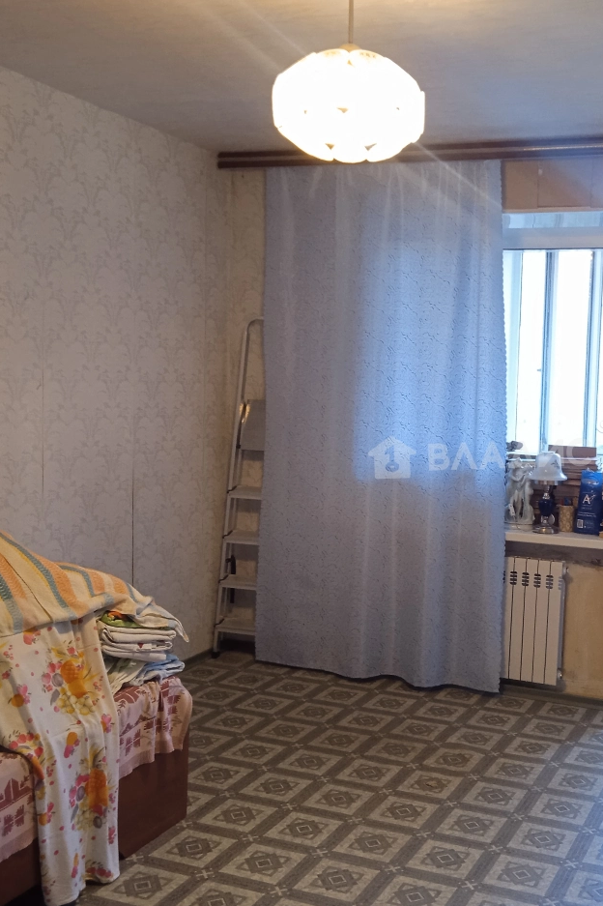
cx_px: 480
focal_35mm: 39
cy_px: 453
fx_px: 981
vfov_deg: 49.6
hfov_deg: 33.2
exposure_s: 1/25
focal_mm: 3.43
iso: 516
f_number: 2.2
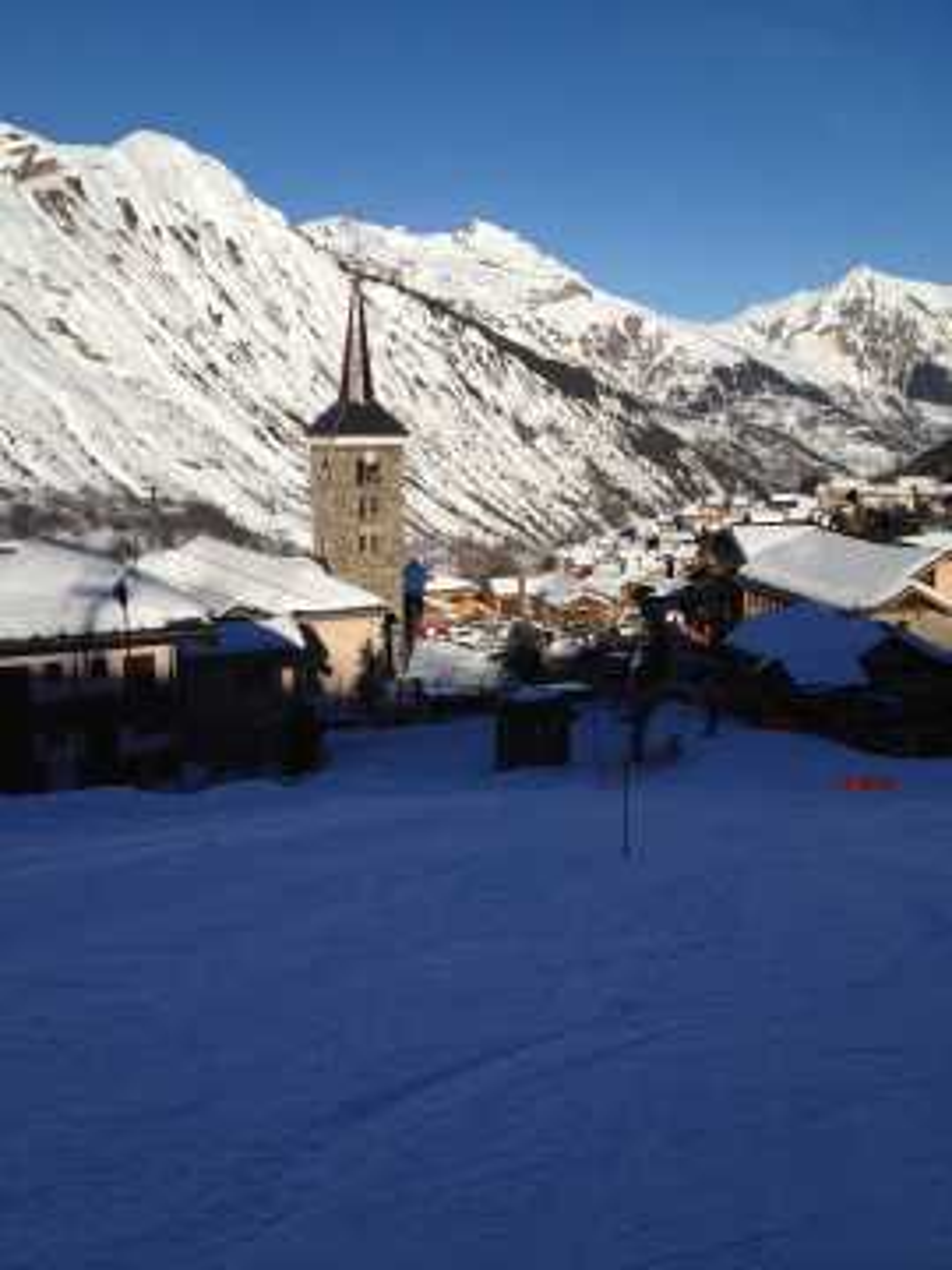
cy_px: 635
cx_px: 476
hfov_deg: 40.7
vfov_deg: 52.6
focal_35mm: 35
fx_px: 1283
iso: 64
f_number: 2.4
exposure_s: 1/3690
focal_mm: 4.28
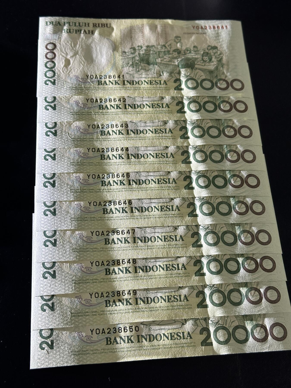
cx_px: 146
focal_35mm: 48
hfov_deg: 30.3
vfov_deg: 39.7
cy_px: 194
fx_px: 538
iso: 200
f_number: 1.78
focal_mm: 6.86
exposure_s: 1/50
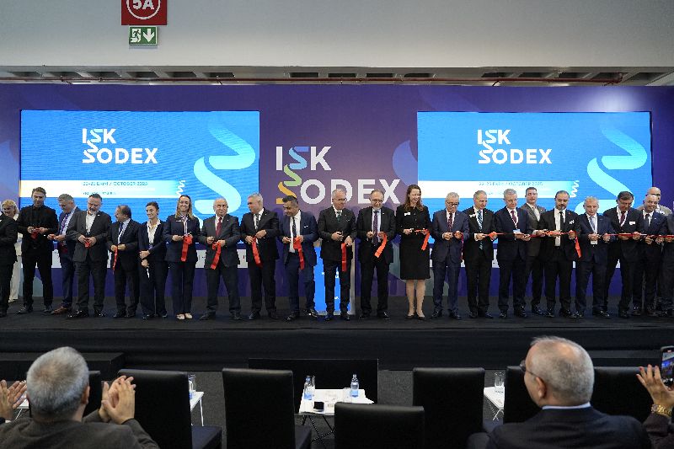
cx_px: 337
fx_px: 449
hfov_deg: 73.8
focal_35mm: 24
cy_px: 224
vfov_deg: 53.1
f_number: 3.5
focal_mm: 24
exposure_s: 1/160
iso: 2000
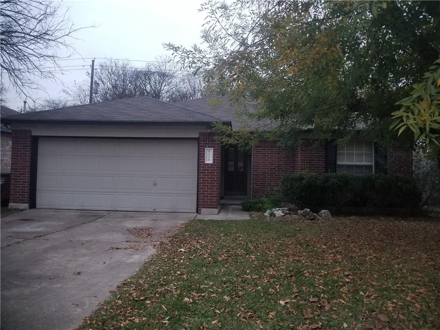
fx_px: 330
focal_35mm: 26
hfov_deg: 67.3
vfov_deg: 53.1
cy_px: 165
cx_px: 220
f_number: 1.7
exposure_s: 1/24
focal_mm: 4.25
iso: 200
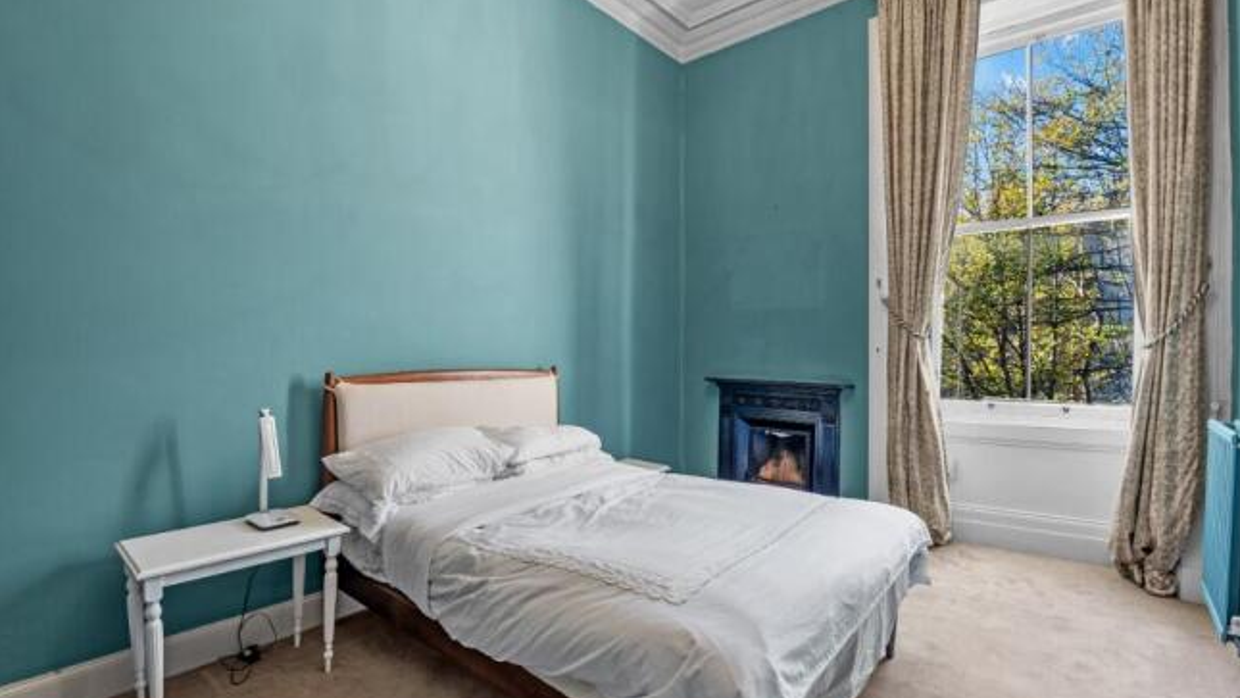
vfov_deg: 63.9
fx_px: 559
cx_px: 625
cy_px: 347
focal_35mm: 17
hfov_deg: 95.9
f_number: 9
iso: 250
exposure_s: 1/2
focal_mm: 16
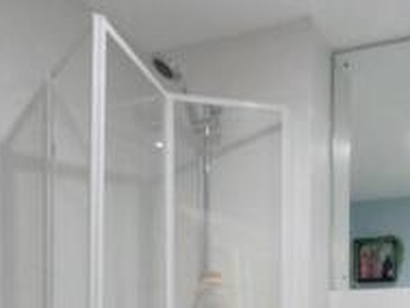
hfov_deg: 40.6
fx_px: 510
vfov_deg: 28.4
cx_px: 367
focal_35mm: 43
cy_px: 387
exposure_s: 1/100
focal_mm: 7
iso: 3200
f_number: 4
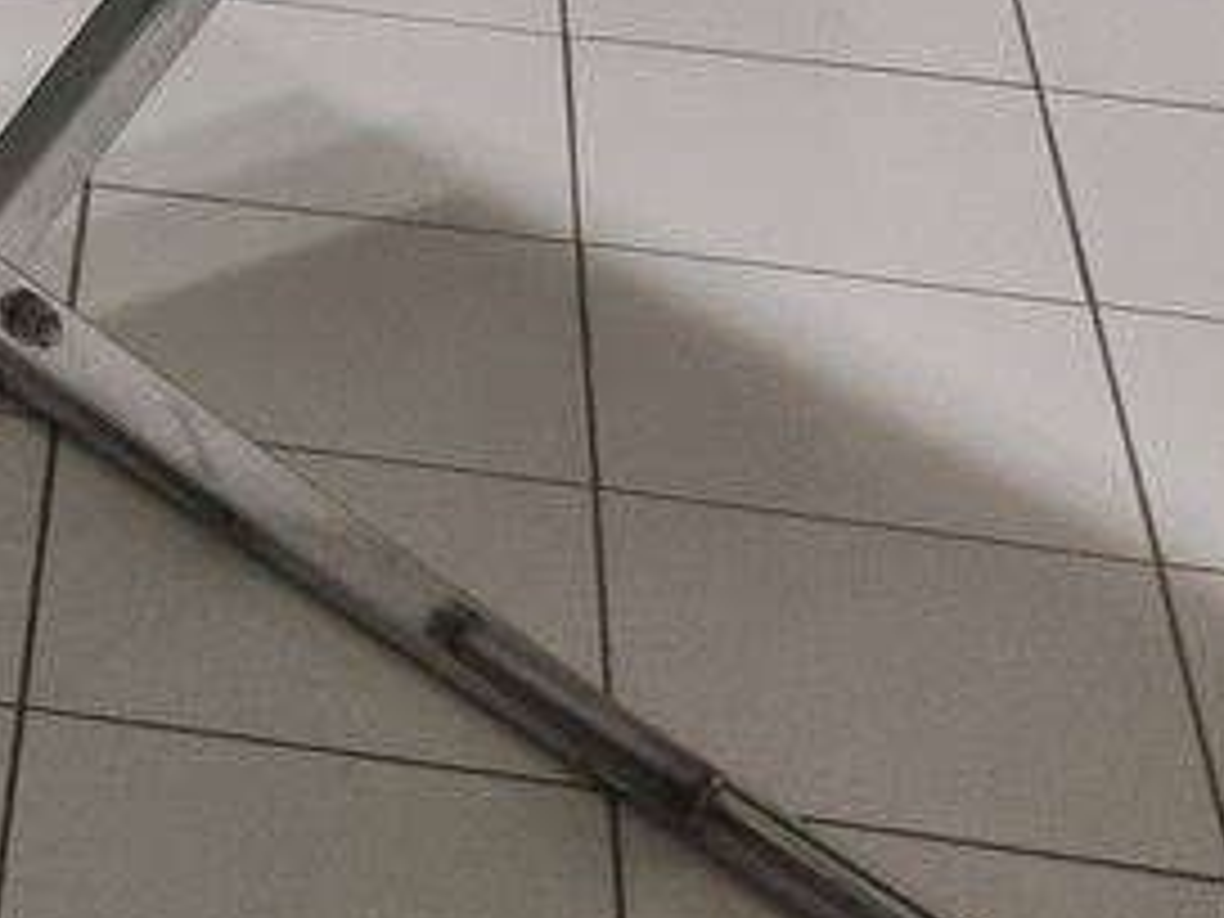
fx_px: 5410
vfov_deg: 8.5
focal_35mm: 153
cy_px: -1611
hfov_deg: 12.0
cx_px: -878
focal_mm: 5.4
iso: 500
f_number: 1.8
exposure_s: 1/33
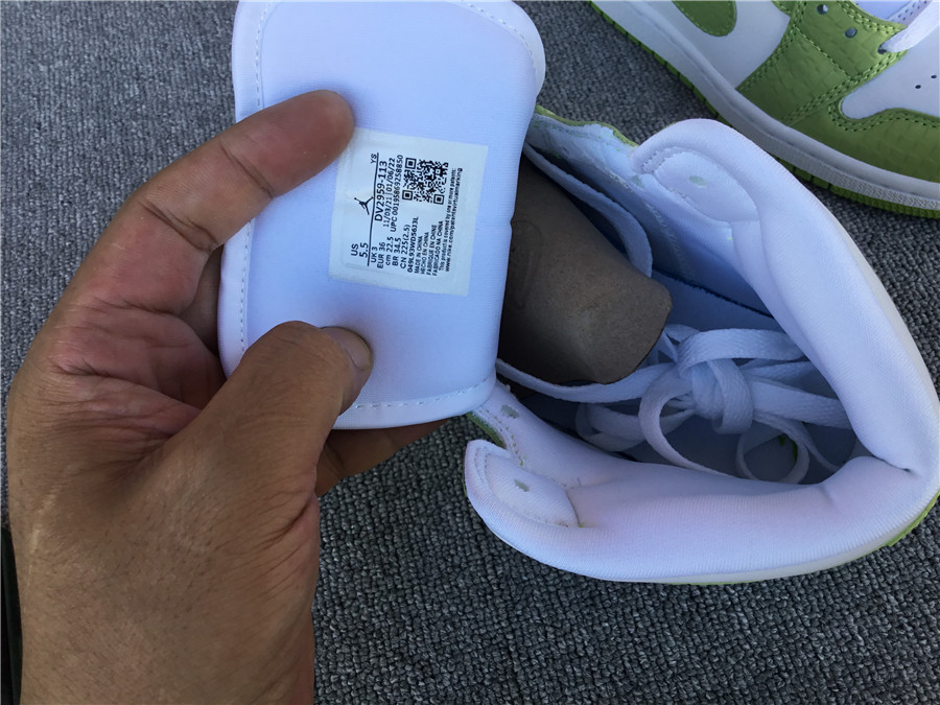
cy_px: 352
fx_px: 842
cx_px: 470
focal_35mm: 31
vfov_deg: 45.4
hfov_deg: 58.4
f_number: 2.4
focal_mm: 3.3
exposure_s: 1/122
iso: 25
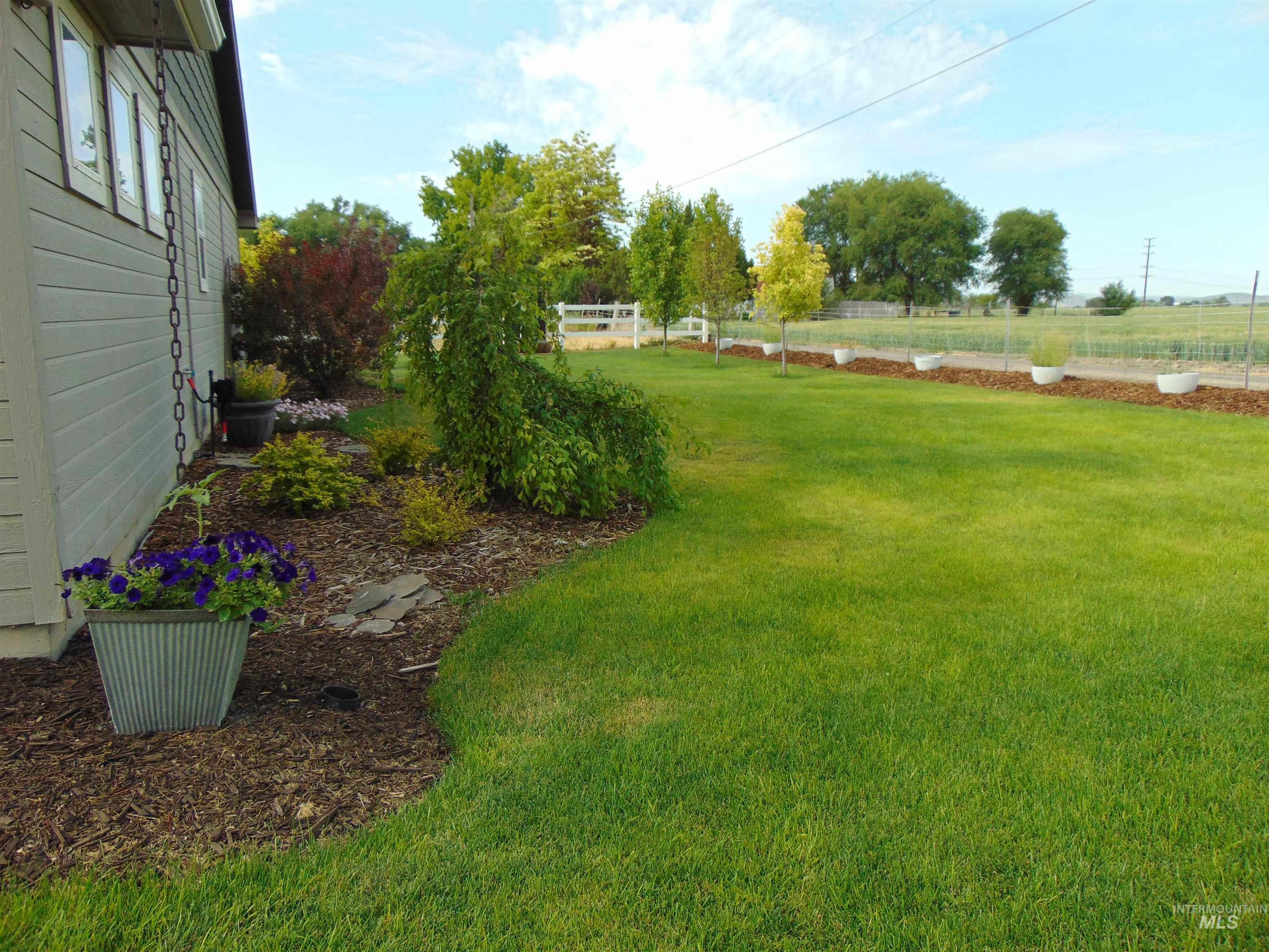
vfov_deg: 54.9
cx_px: 634
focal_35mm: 25
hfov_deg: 69.4
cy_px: 476
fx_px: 916
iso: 80
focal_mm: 4.5
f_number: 3
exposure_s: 1/500
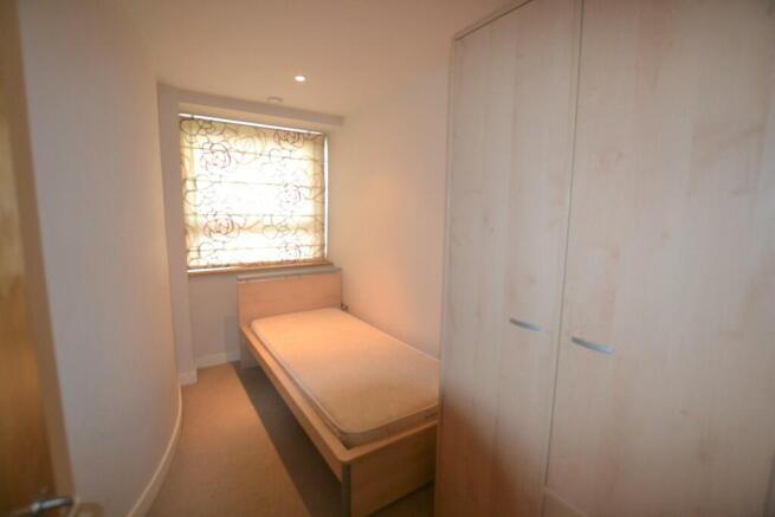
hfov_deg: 100.4
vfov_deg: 77.4
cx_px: 388
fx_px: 323
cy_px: 258
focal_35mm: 15
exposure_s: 1/60
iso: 1100
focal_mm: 10
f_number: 3.5
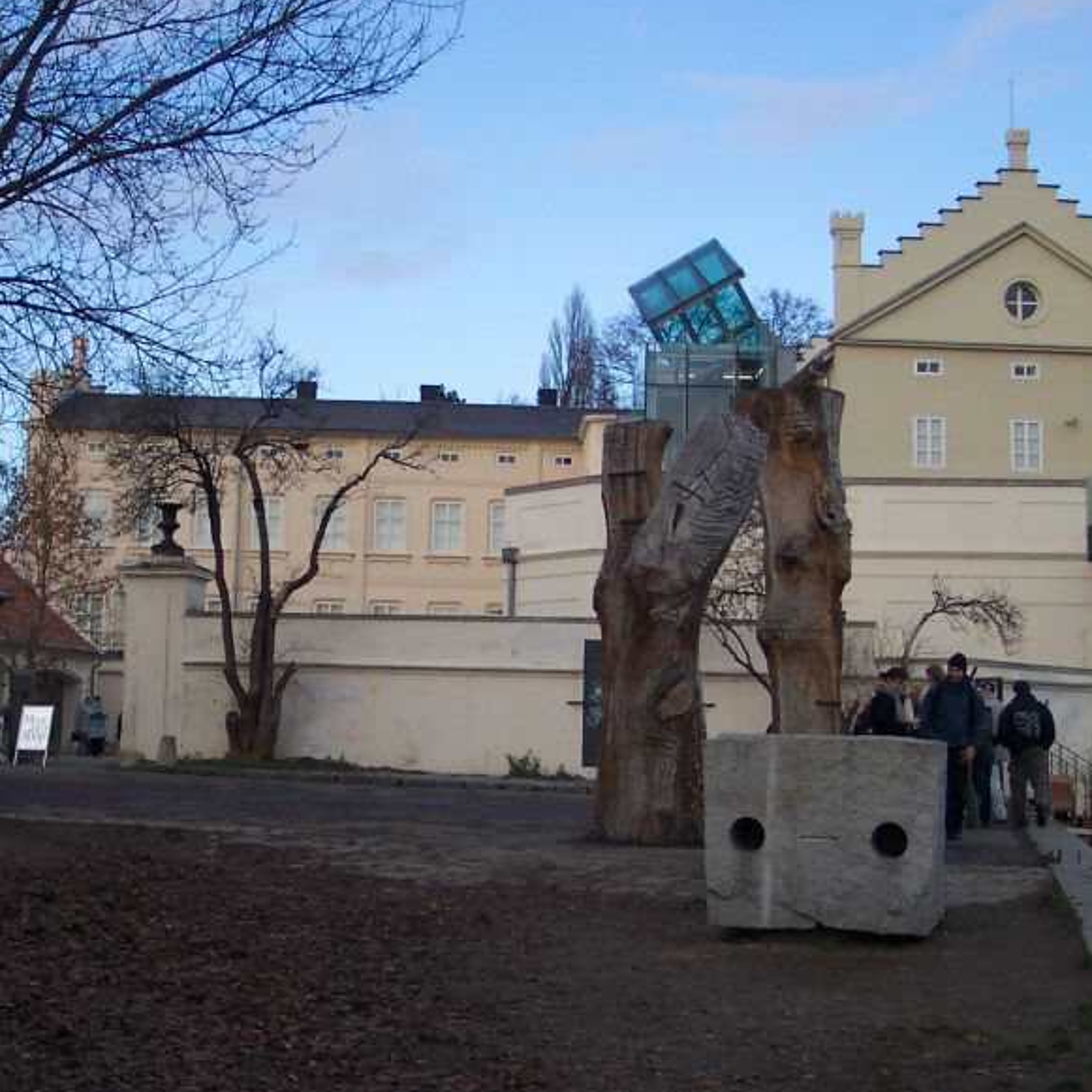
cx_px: 449
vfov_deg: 31.1
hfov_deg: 31.0
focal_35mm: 55
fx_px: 1963
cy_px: 507
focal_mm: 8
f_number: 2.8
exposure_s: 1/700
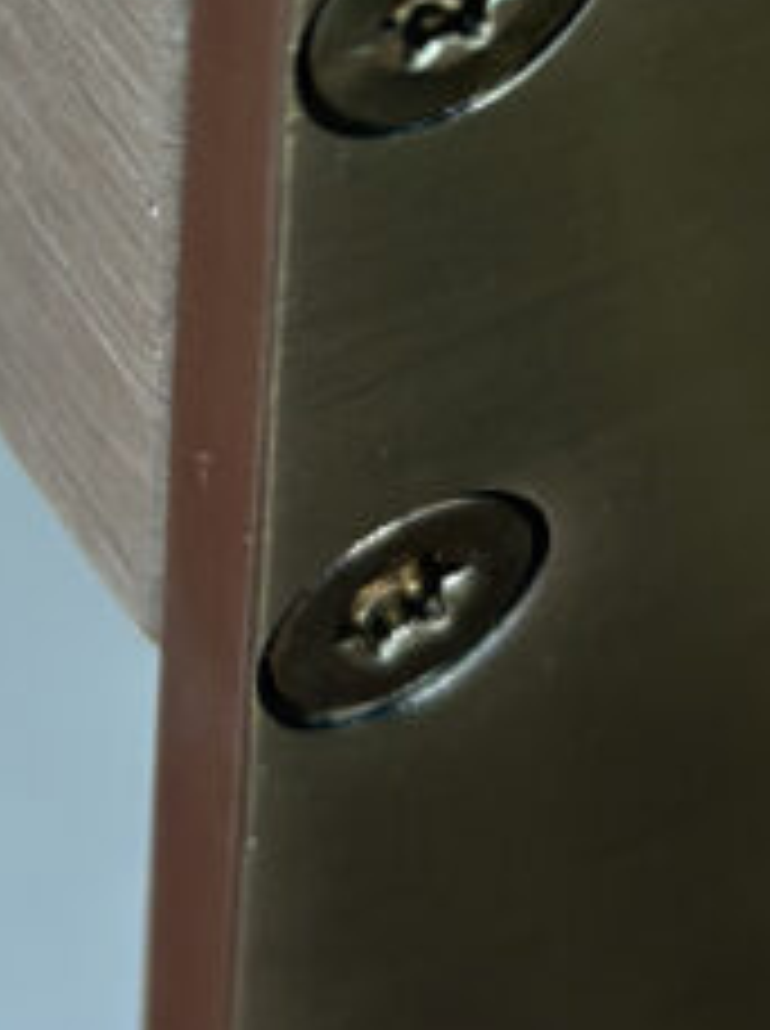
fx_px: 6395
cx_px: 63
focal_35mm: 215
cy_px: -747
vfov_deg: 8.9
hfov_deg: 6.9
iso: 80
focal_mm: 6.86
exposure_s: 1/272
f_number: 1.78
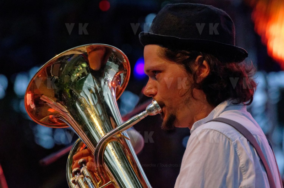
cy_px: 94
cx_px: 142
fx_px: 2362
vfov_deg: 4.6
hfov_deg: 6.9
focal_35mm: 300
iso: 1250
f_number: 4.5
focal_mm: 200
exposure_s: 1/100
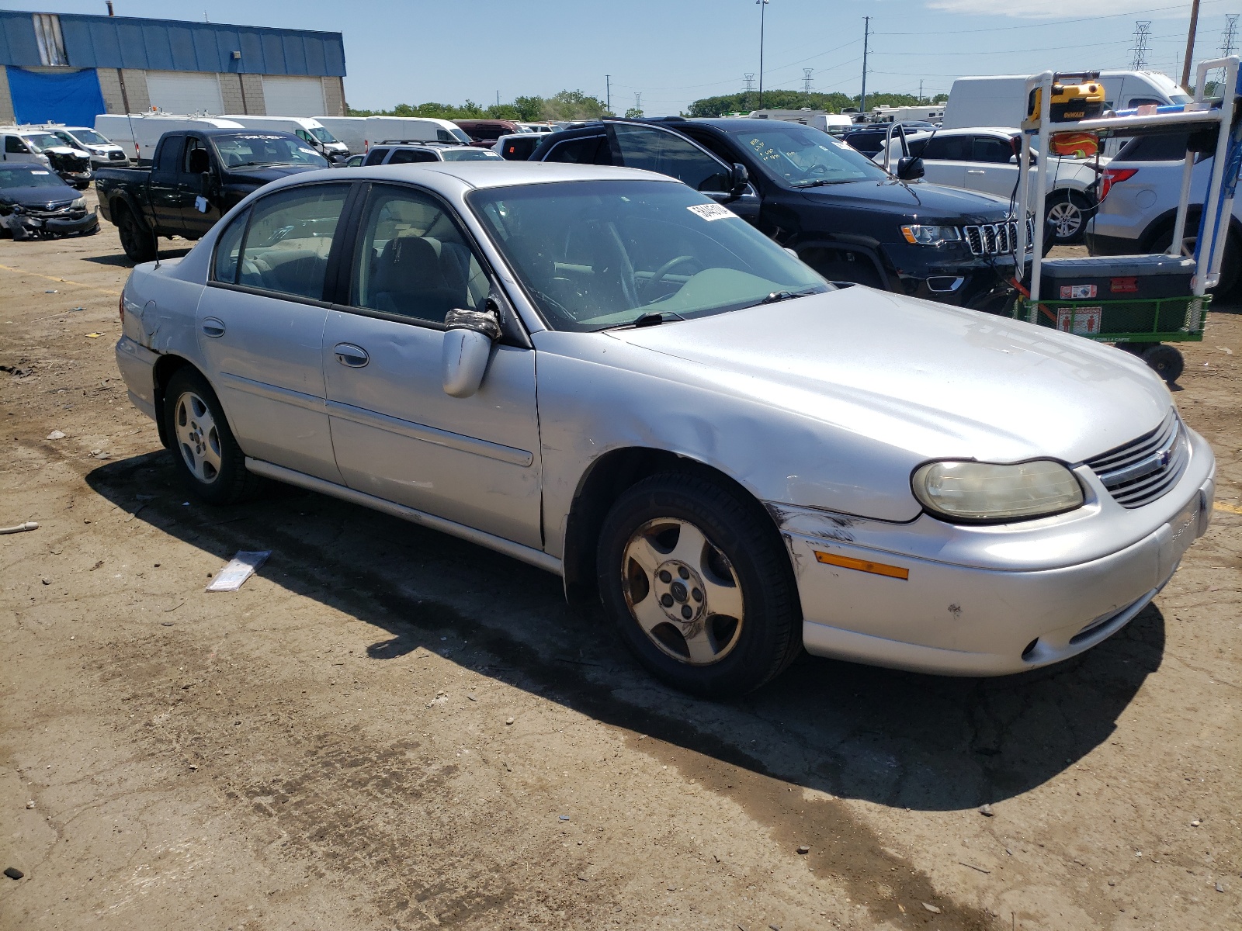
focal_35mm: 26
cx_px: 621
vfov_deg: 53.1
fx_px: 933
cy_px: 466
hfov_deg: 67.3
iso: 50
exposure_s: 1/5000
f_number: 1.5
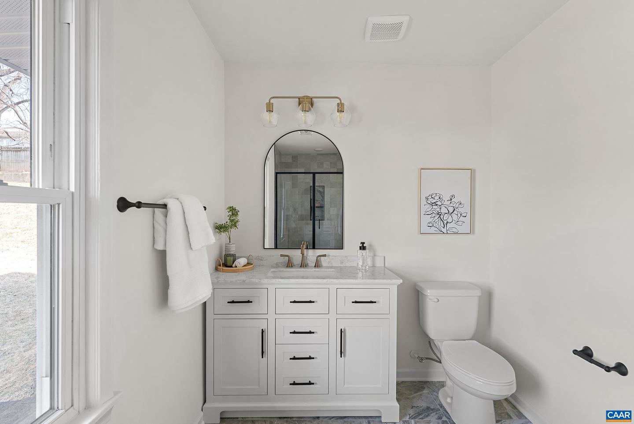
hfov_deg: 96.7
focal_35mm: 16
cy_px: 212
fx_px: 282
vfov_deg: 73.8
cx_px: 317
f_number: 8
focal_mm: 16
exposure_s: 1/5
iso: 800
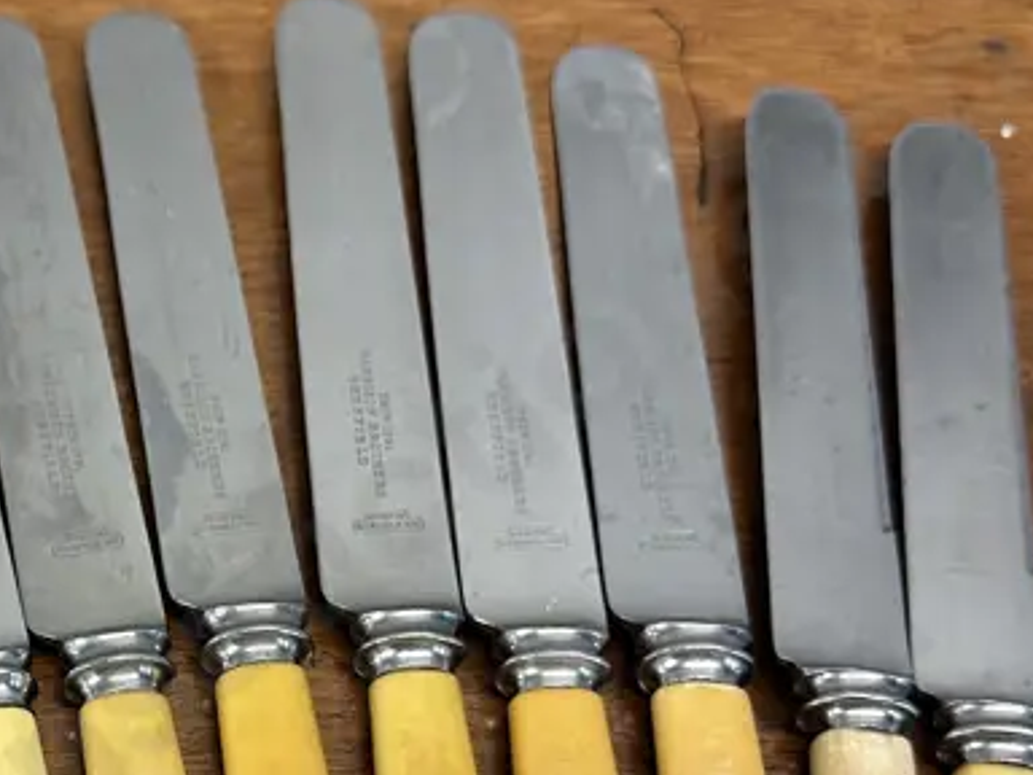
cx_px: 118
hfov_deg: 29.1
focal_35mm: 64
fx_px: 1910
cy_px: 721
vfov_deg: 22.3
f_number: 1.78
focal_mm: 6.86
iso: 160
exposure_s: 1/50
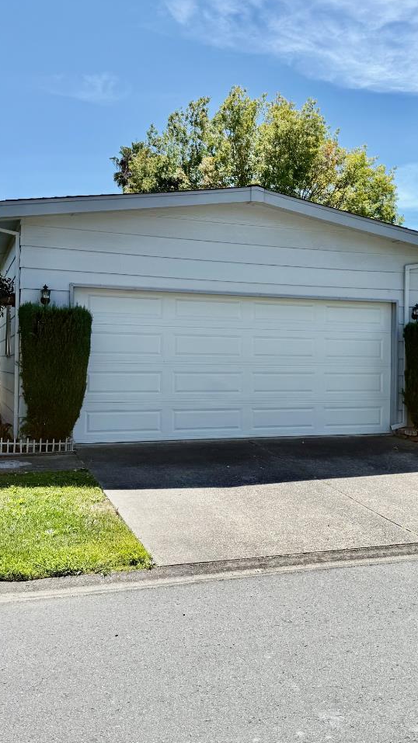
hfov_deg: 28.3
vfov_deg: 49.4
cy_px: 358
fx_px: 808
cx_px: 341
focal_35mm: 41
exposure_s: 1/3953
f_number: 1.78
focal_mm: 6.76
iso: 80
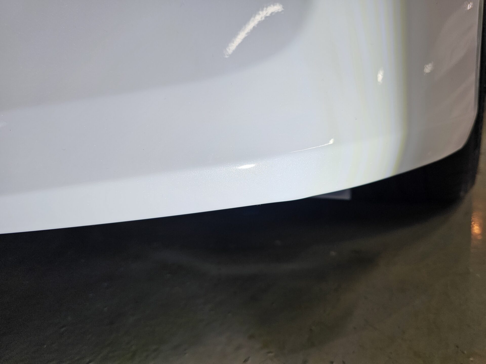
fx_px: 323
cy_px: 182
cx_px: 243
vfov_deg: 58.9
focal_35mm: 23
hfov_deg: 73.9
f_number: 1.7
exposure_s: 1/97.1
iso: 16
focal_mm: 6.3
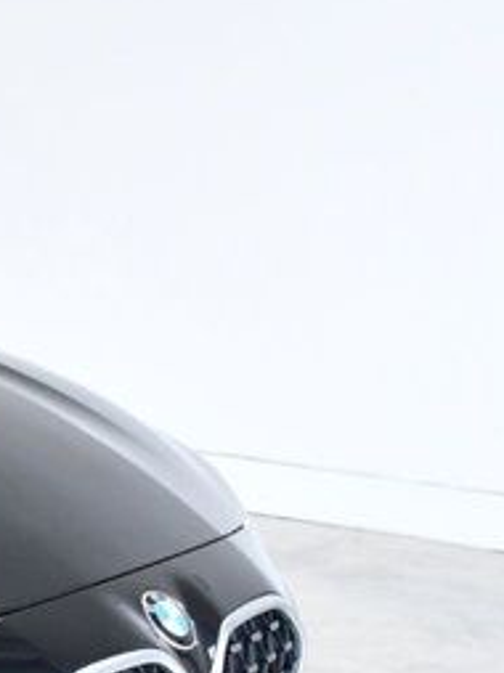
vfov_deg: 15.3
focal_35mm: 128
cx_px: -759
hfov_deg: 9.9
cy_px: 546
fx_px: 2489
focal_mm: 22
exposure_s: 1/250
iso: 2500
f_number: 8
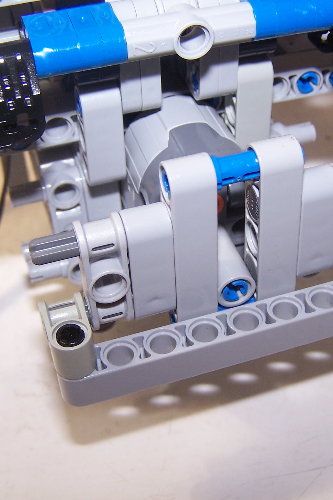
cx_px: 219
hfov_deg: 25.4
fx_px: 735
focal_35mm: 53
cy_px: 251
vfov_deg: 37.5
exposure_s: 1/60
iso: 80
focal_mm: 6.3
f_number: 2.8
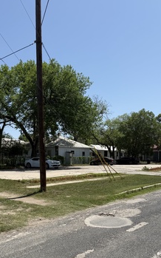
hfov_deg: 36.2
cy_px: 167
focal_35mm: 35
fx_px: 246
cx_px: 69
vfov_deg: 54.5
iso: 80
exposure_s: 1/5714
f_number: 1.78
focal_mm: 6.76
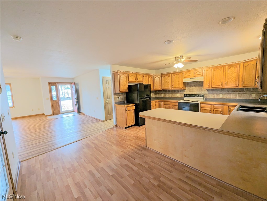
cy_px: 100
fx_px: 100
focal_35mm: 13
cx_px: 134
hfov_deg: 106.1
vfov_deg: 90.0
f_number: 2.2
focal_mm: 1.95
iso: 153
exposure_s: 1/24
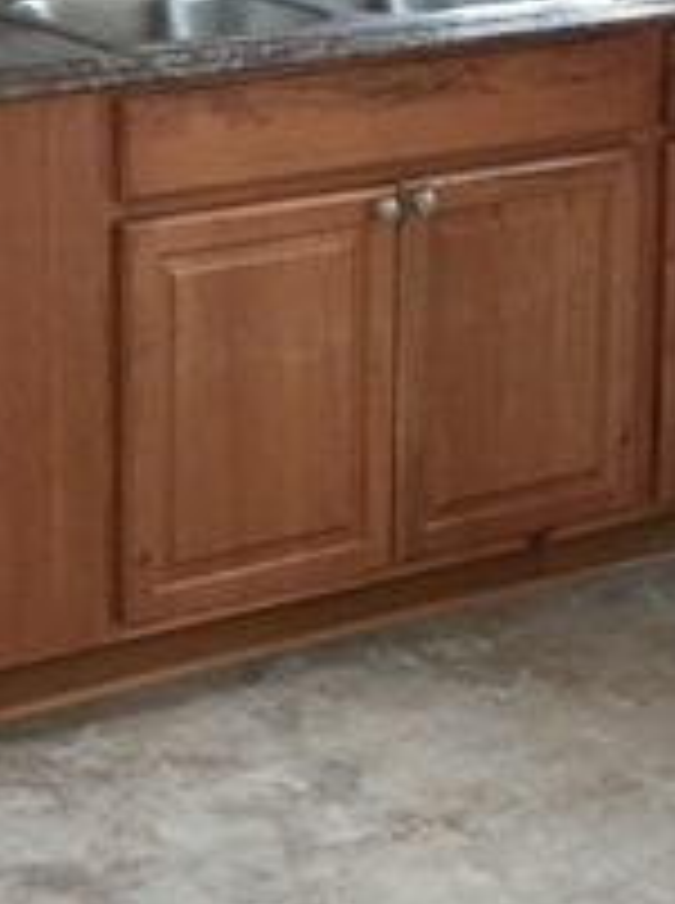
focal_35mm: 111
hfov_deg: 13.3
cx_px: 212
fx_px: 2895
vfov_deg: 17.4
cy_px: 58
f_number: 2.2
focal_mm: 4.15
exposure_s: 1/15
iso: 100
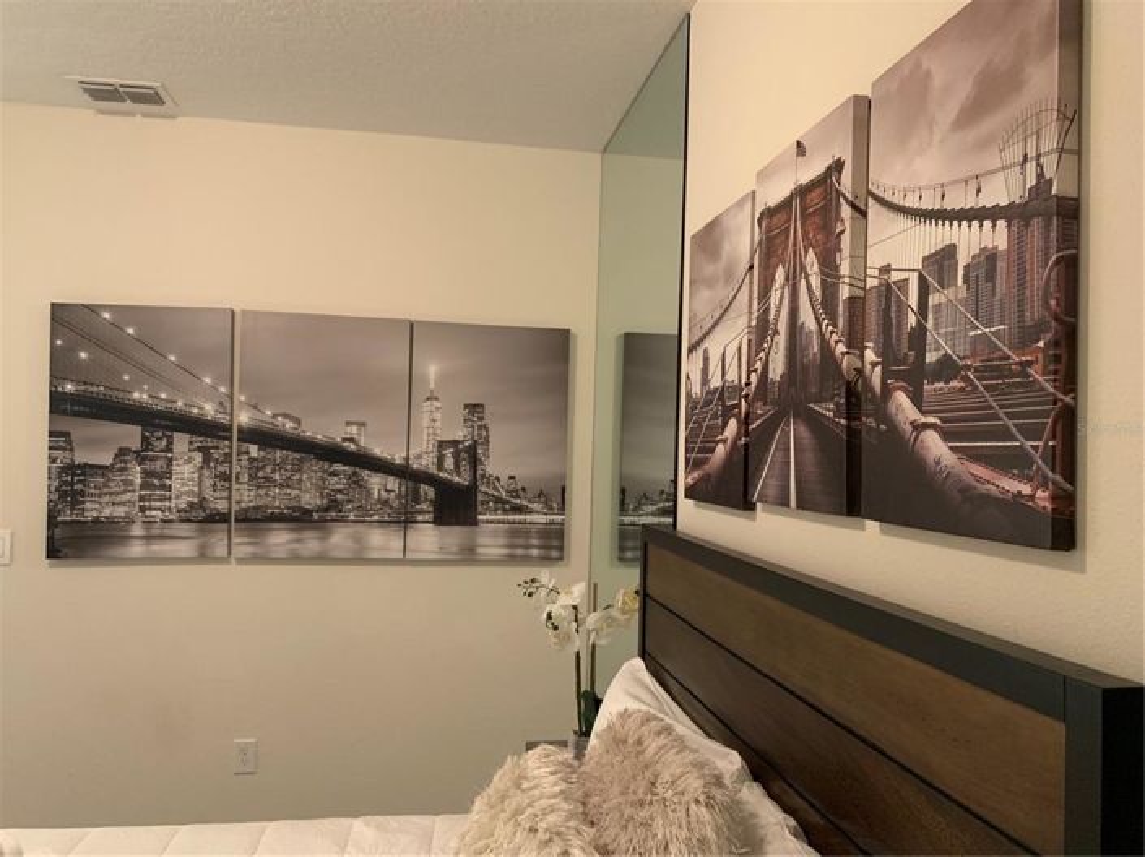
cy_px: 428
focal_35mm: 26
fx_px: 860
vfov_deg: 53.0
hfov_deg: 67.3
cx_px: 572
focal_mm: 4.25
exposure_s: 1/30
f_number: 1.8
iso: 500
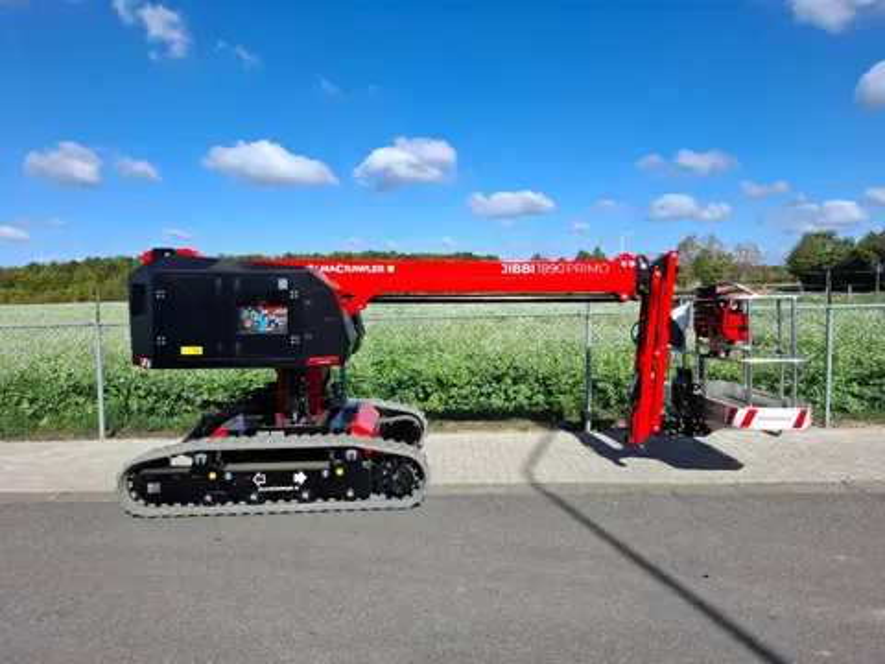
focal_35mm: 23
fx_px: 588
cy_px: 332
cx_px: 442
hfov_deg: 73.9
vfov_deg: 58.9
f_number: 1.8
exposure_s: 1/1838
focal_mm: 5.54
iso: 50
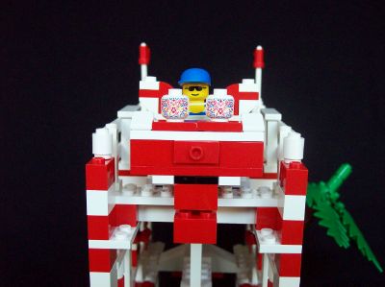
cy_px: 144
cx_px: 192
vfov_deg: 32.1
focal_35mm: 45
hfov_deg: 42.1
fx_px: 500
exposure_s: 1/42
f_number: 3
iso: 155
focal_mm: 7.6
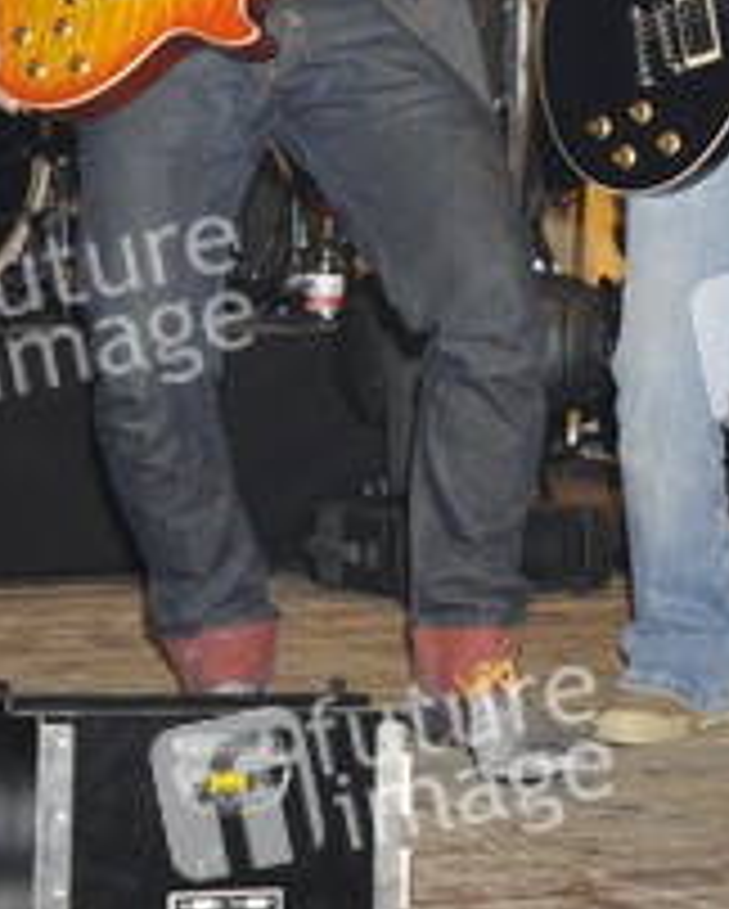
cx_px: 513
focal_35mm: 130
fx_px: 3501
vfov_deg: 14.6
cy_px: 99
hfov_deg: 11.9
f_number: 7.1
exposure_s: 1/200
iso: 1000
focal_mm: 70
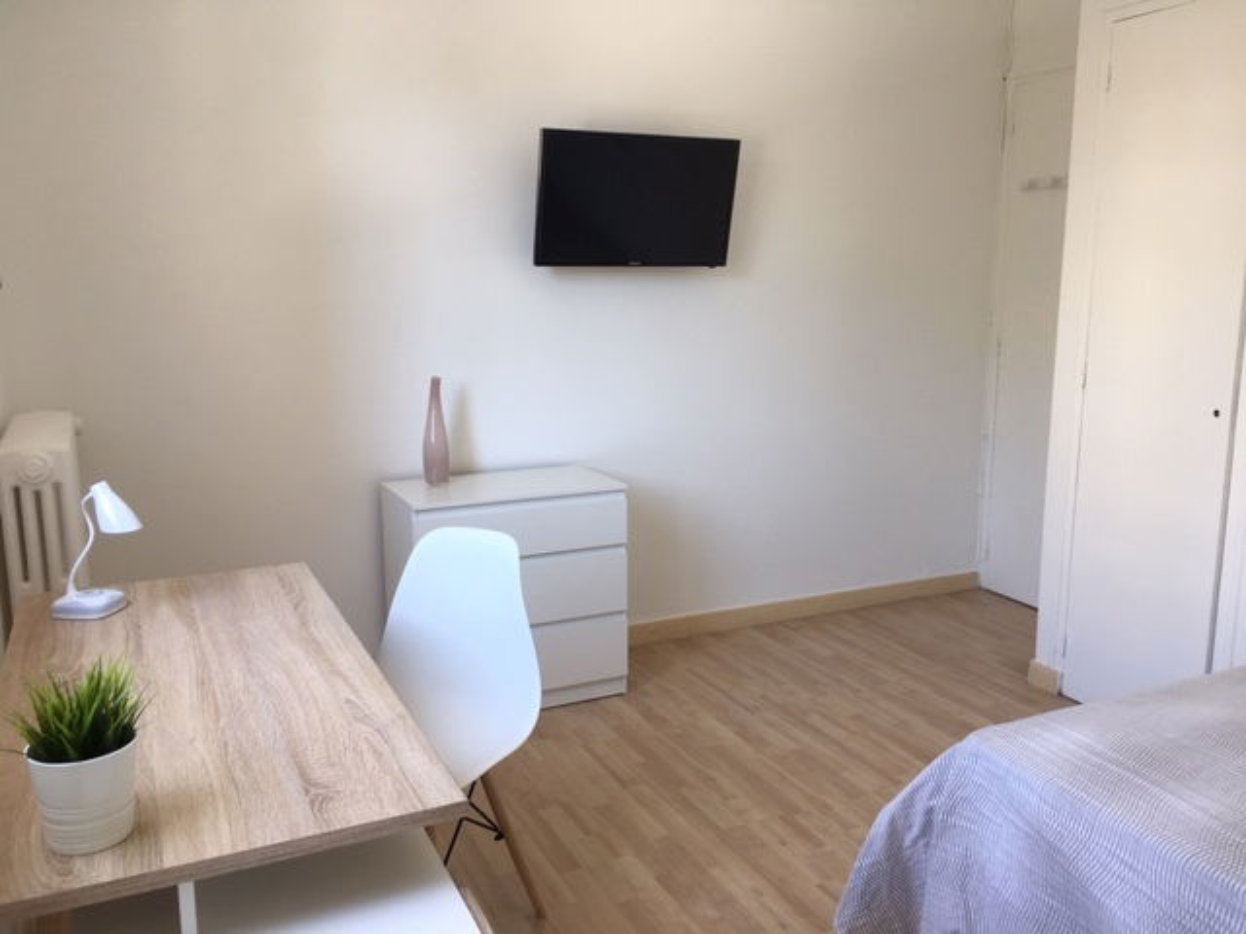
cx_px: 623
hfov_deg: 61.7
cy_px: 467
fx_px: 1044
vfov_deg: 48.2
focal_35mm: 29
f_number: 2.2
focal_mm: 4.15
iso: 25
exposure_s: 1/40
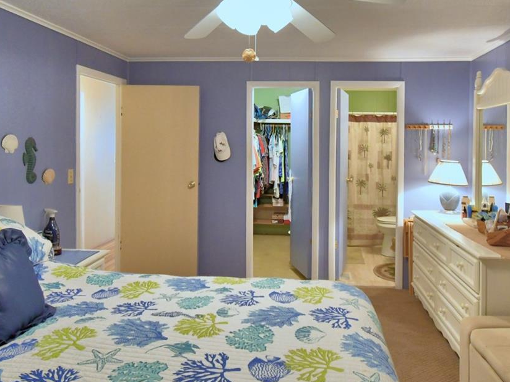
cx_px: 299
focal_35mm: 28
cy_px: 151
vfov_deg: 49.4
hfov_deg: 63.0
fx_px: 413
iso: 1000
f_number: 4.5
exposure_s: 1/30
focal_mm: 10
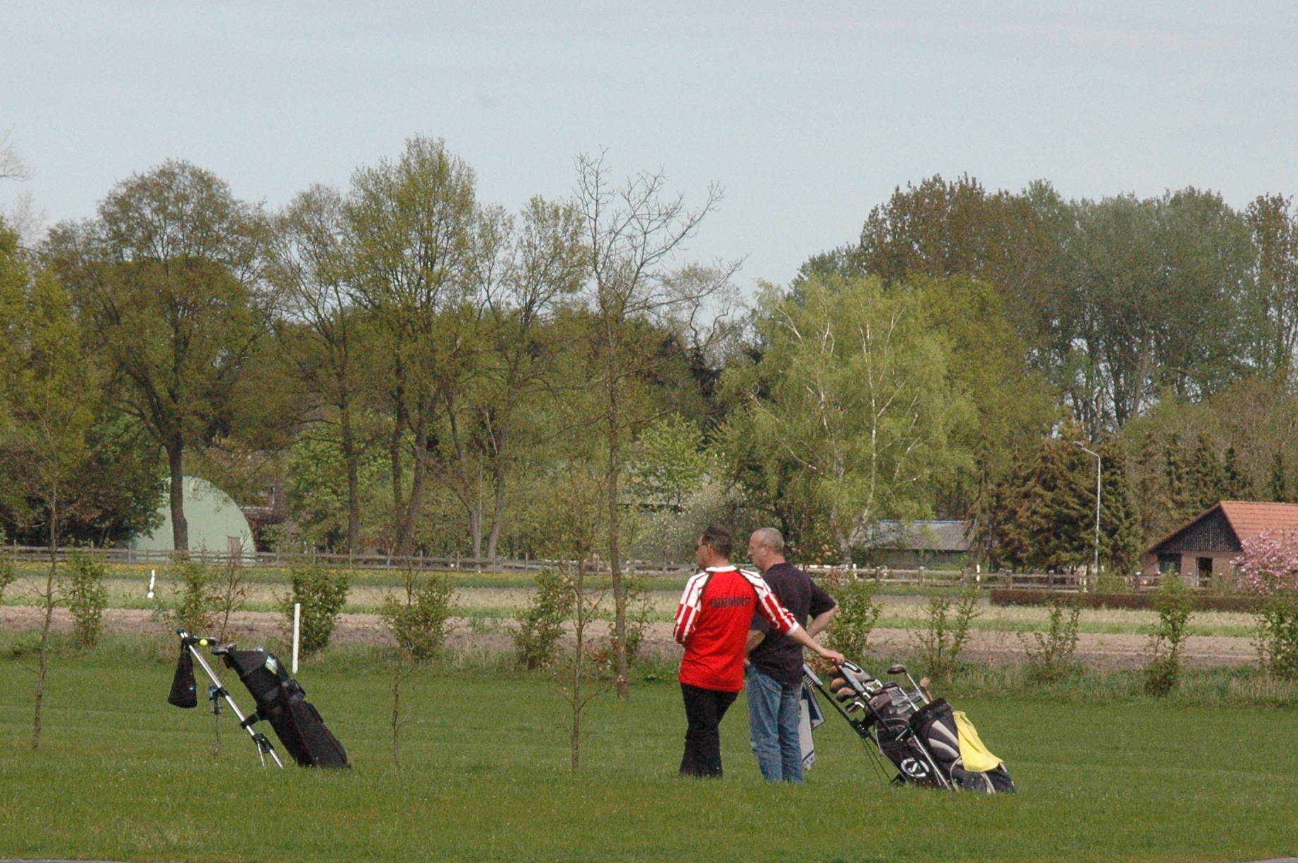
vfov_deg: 4.3
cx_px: 509
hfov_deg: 6.4
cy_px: 638
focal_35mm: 320
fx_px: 11528
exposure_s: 1/800
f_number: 20
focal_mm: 130
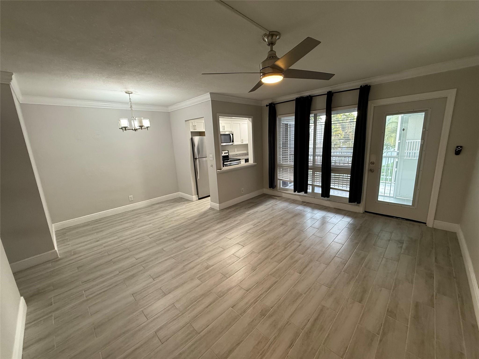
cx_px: 240
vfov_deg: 85.7
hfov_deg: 102.1
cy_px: 180
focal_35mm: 14
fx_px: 194
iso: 200
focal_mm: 2.22
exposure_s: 1/60
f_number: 2.2
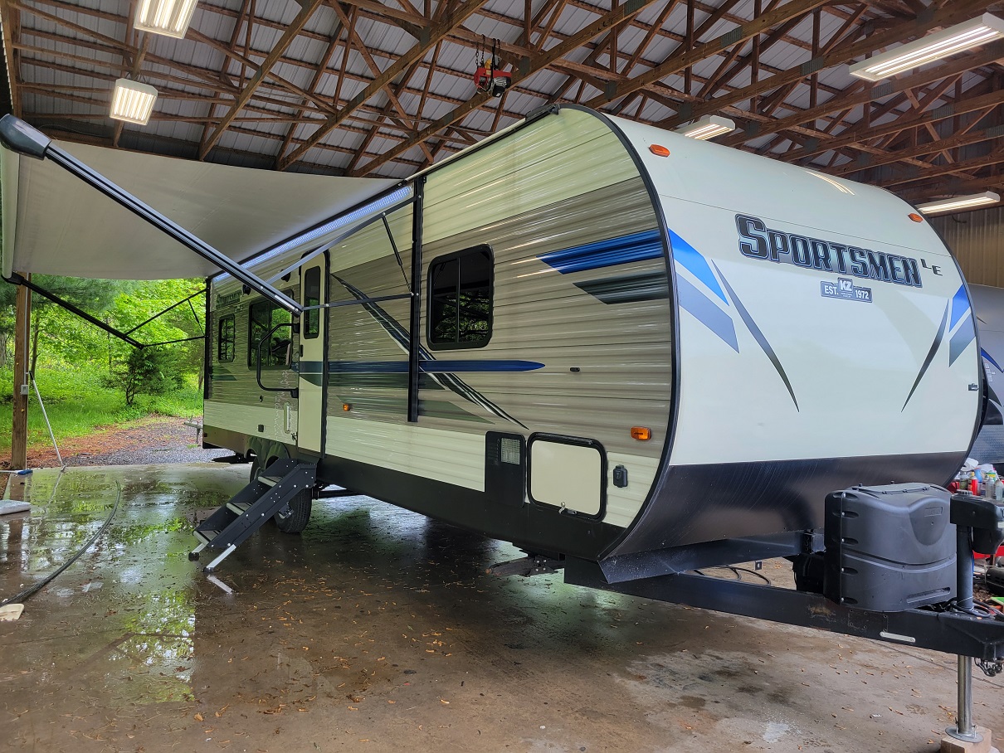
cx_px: 502
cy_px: 376
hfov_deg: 67.3
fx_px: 754
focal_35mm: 26
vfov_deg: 53.1
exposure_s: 1/188
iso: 40
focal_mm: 5.4
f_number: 1.8
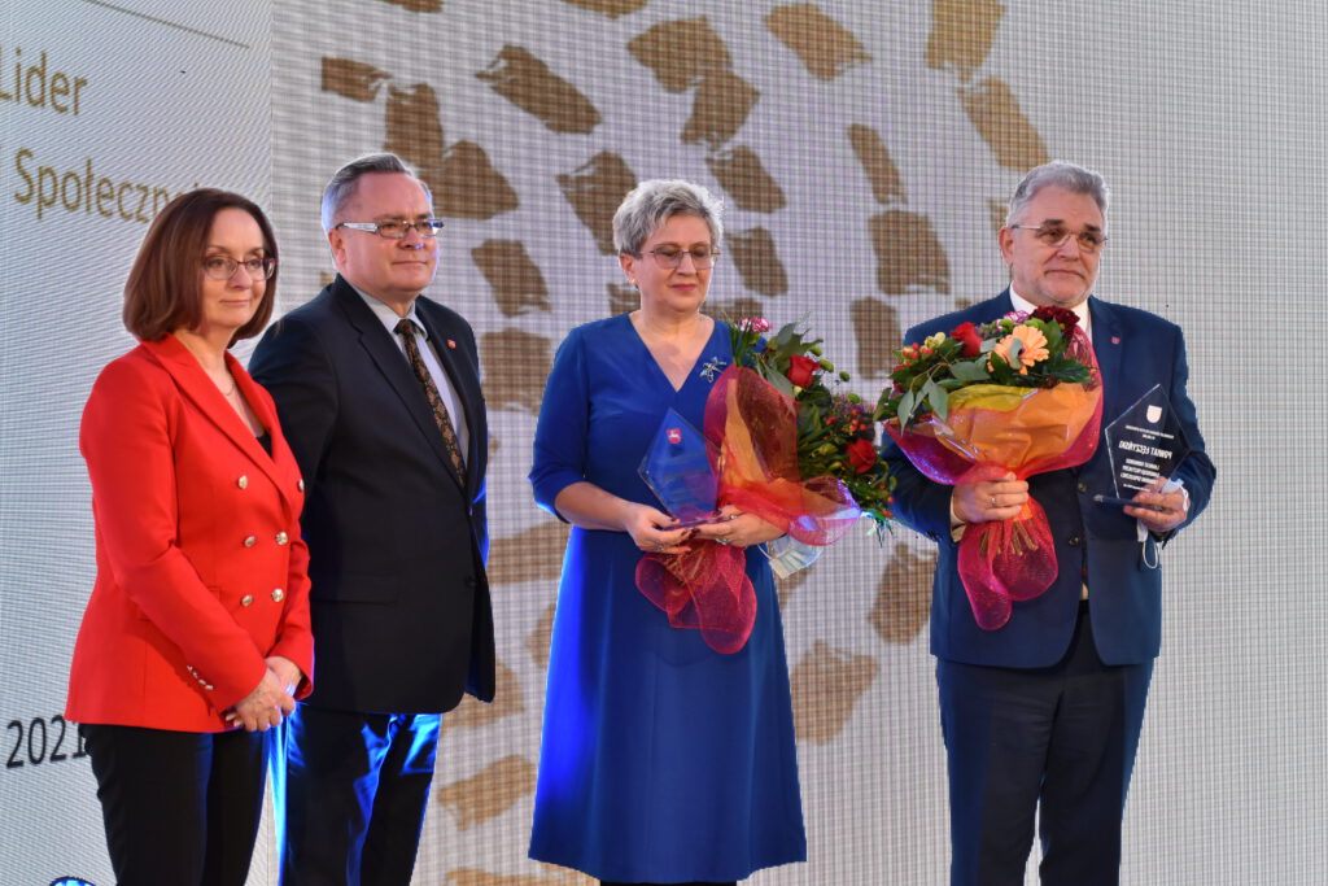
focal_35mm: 68
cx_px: 664
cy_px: 443
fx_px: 2490
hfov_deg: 29.9
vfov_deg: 20.2
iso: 1000
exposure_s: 1/80
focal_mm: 45
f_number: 5.6
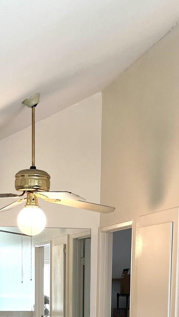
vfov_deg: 29.0
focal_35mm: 67
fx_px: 565
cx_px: 41
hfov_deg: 17.9
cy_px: 332
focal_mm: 5.7
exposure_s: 1/133
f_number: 1.5
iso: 64
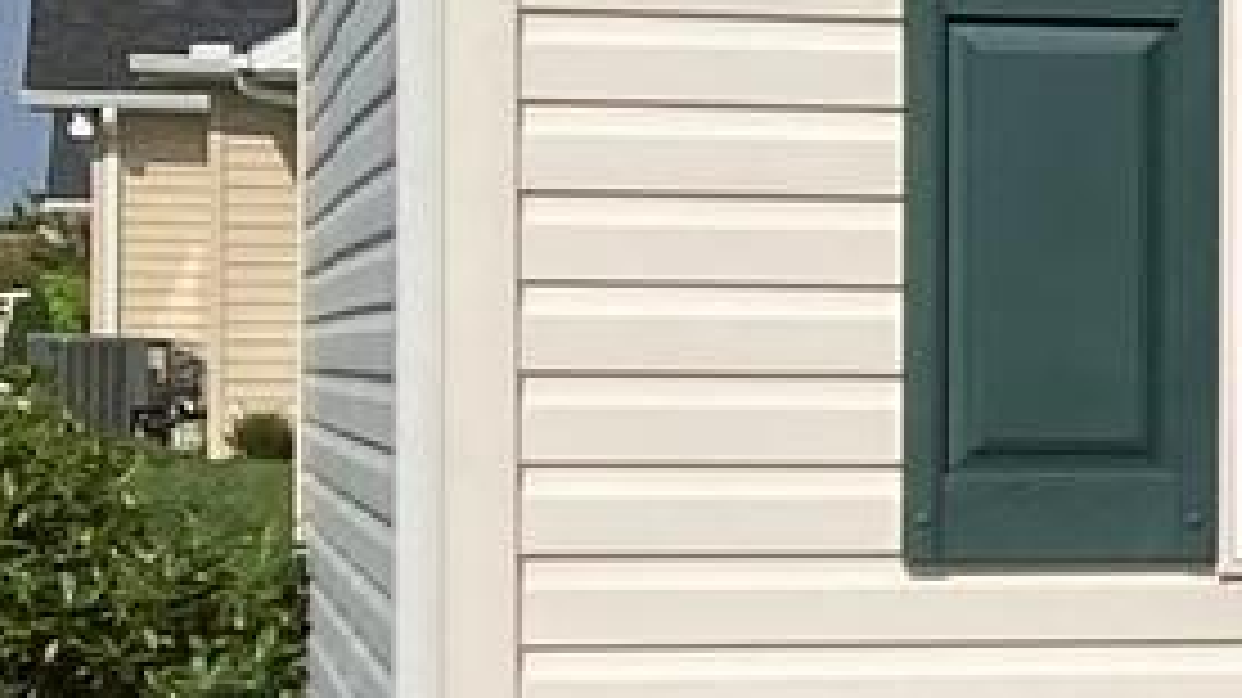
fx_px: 7440
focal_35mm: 226
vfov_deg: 5.4
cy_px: 527
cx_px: 4424
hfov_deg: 7.6
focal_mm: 3.99
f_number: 1.8
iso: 20
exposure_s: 1/3040
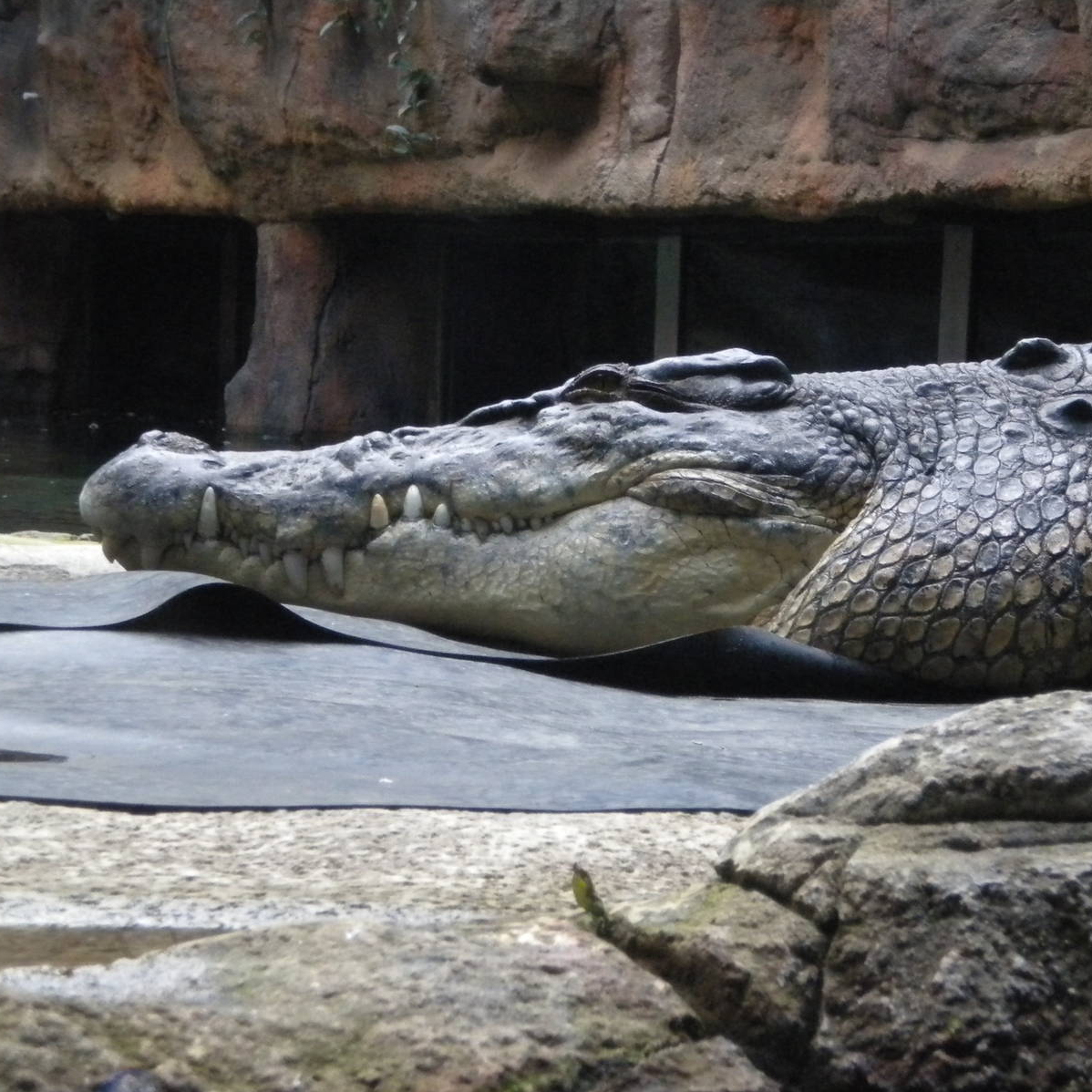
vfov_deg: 14.1
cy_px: 546
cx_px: 645
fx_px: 4426
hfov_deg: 14.1
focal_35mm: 124
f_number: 5.9
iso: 800
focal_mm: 18.9
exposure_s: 1/67.2
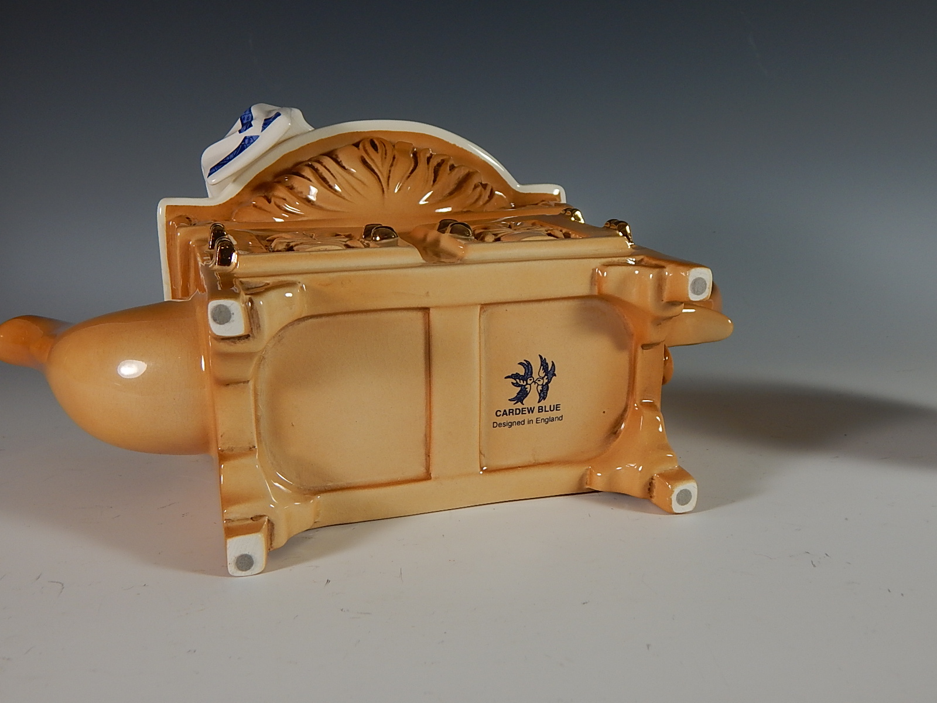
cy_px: 352
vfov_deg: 37.7
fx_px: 1029
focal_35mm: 38
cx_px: 468
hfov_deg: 49.0
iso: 125
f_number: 3.4
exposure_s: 1/80
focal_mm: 6.8
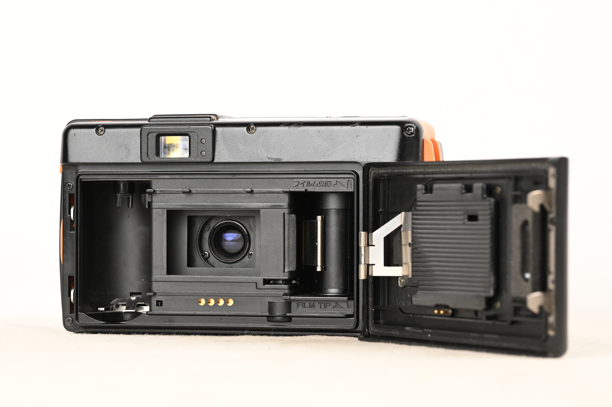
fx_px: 2039
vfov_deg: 11.4
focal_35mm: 120
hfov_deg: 17.1
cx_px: 306
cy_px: 204
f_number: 14
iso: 3200
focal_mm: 120
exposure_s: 1/100
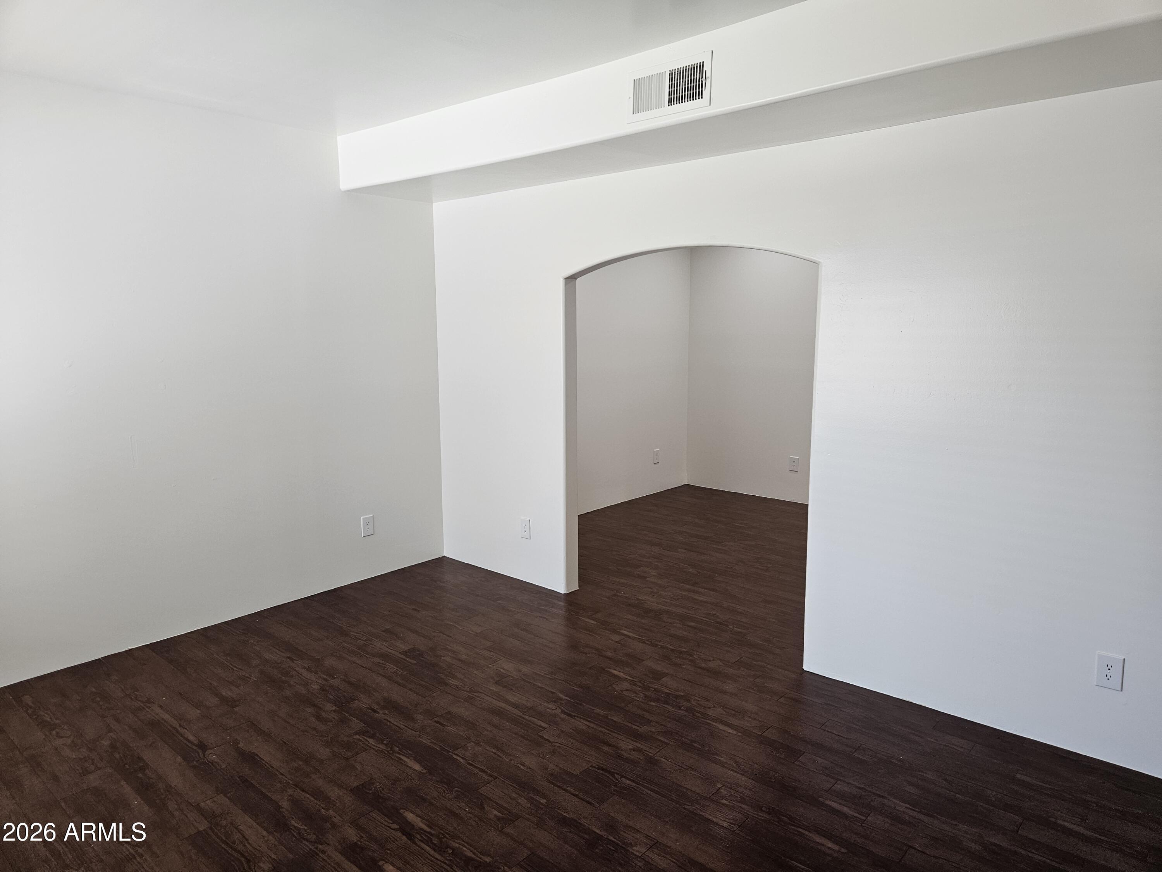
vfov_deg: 58.9
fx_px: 772
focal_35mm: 23
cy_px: 436
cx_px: 581
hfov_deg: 73.9
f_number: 1.8
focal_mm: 5.4
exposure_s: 1/120
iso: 125
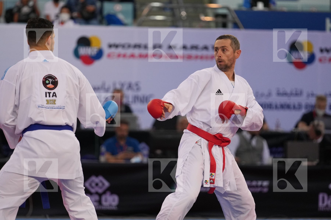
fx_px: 2758
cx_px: 166
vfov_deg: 4.6
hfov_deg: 6.9
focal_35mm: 300
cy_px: 110
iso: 2000
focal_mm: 200
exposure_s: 1/1000
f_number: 2.8
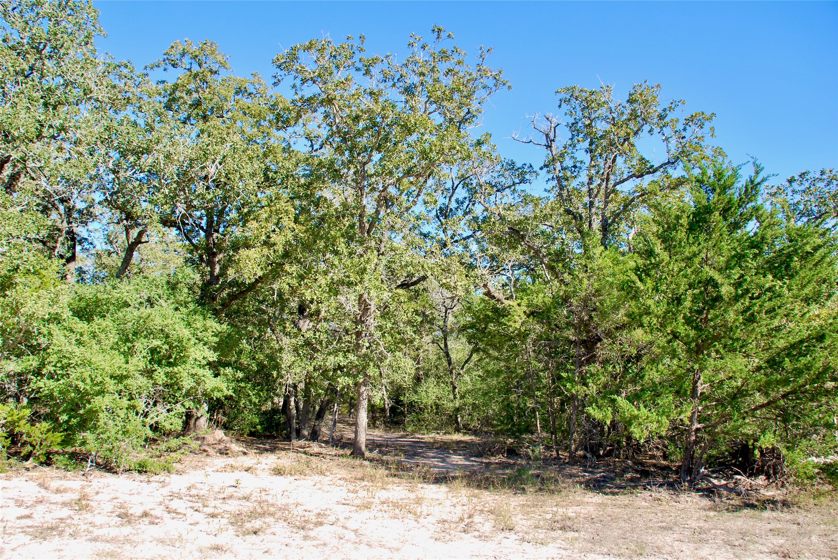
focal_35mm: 27
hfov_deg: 67.3
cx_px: 419
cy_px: 280
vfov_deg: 48.0
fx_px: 629
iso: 100
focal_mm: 18
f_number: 5.6
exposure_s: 1/125
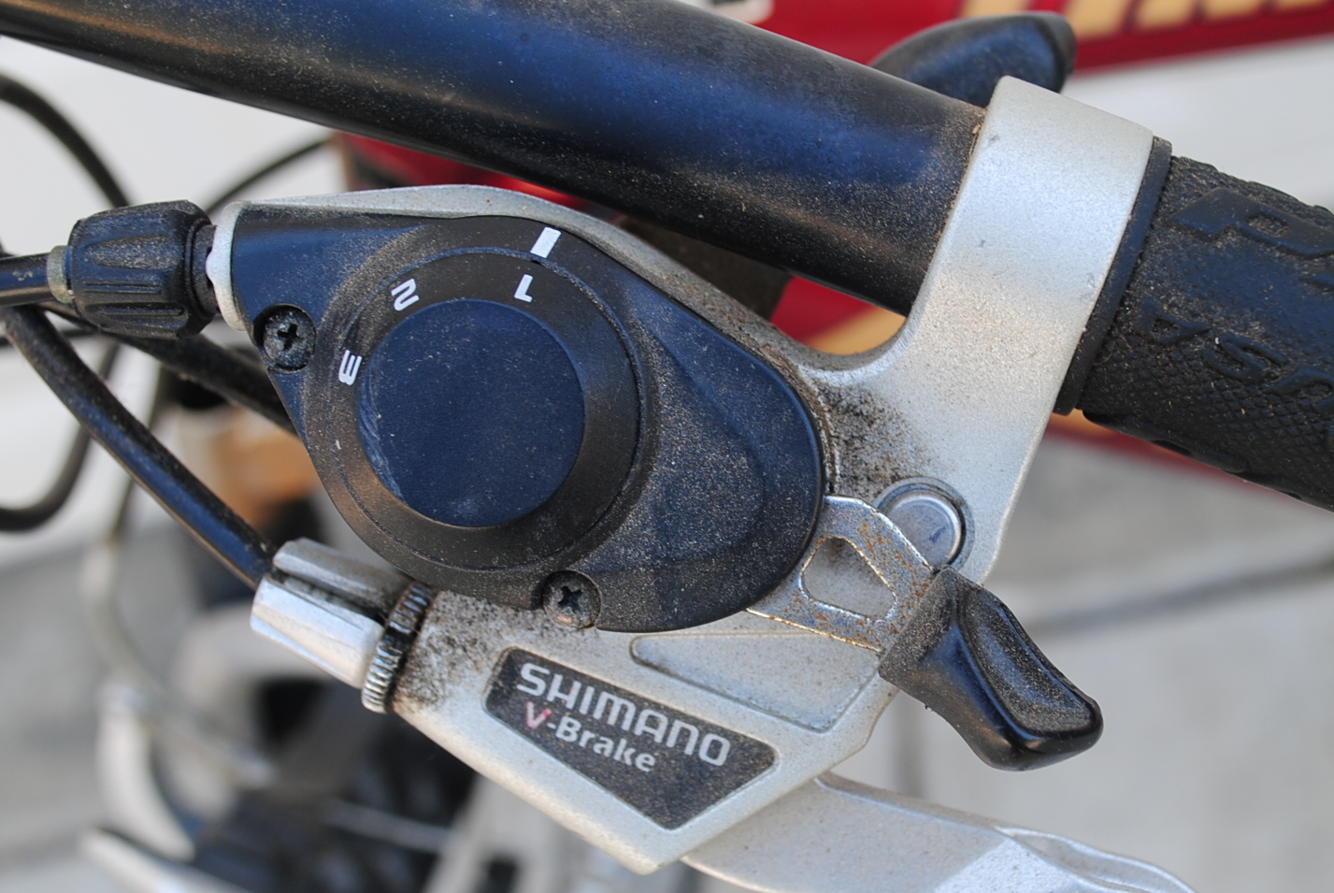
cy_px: 506
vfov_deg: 23.8
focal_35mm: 57
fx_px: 2115
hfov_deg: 34.9
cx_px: 772
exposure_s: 1/50
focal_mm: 28
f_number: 5
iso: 100
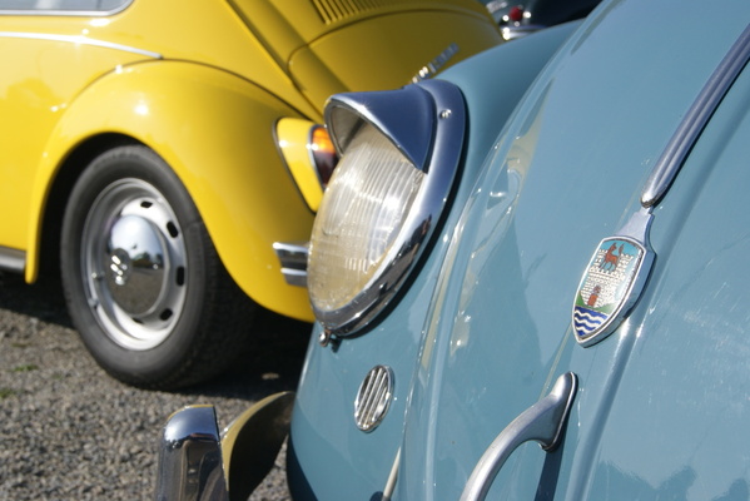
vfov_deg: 25.8
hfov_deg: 37.8
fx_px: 1094
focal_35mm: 52
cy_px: 250
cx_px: 375
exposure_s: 1/200
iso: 100
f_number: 11
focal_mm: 35
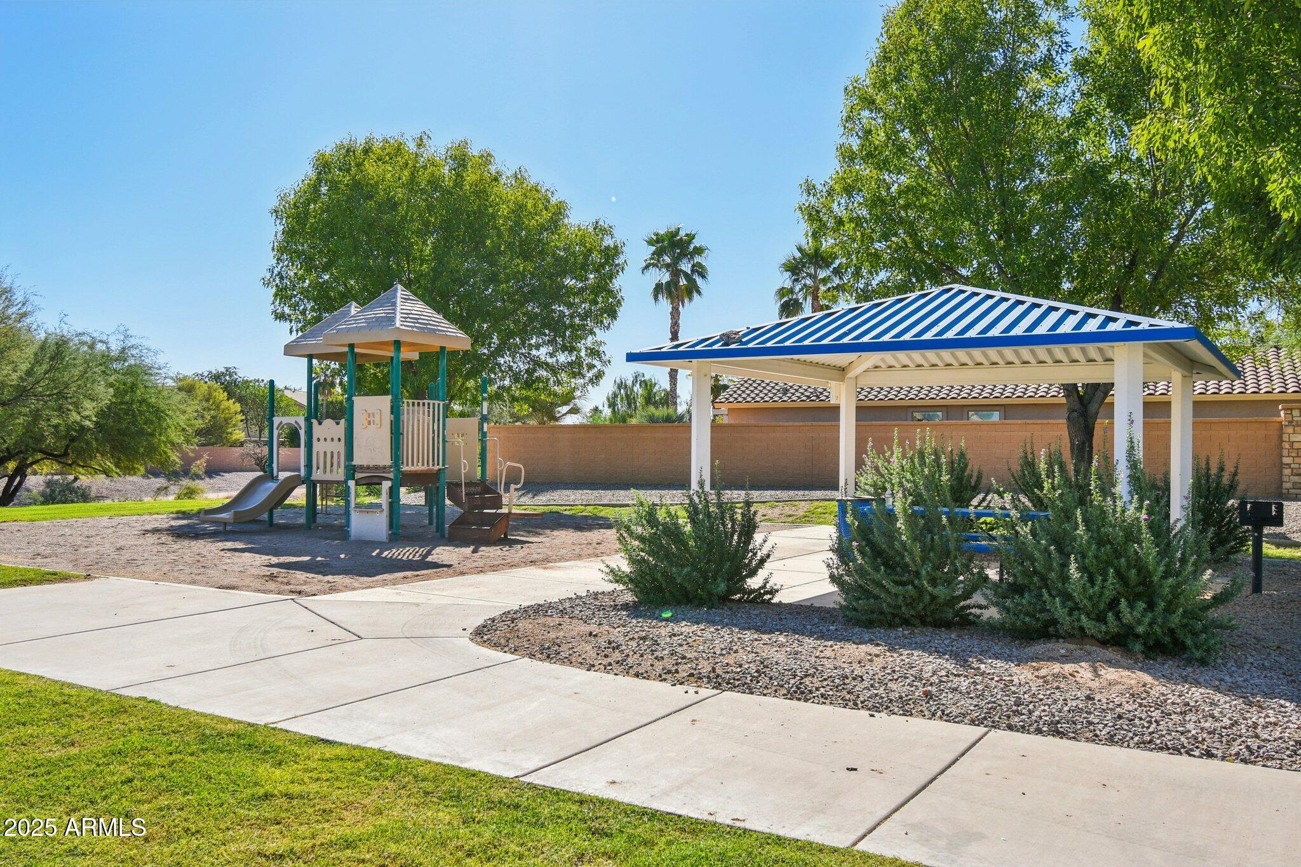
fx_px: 1084
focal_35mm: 30
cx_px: 650
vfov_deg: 43.6
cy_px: 434
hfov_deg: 61.9
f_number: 8
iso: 100
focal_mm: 20
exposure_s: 1/250
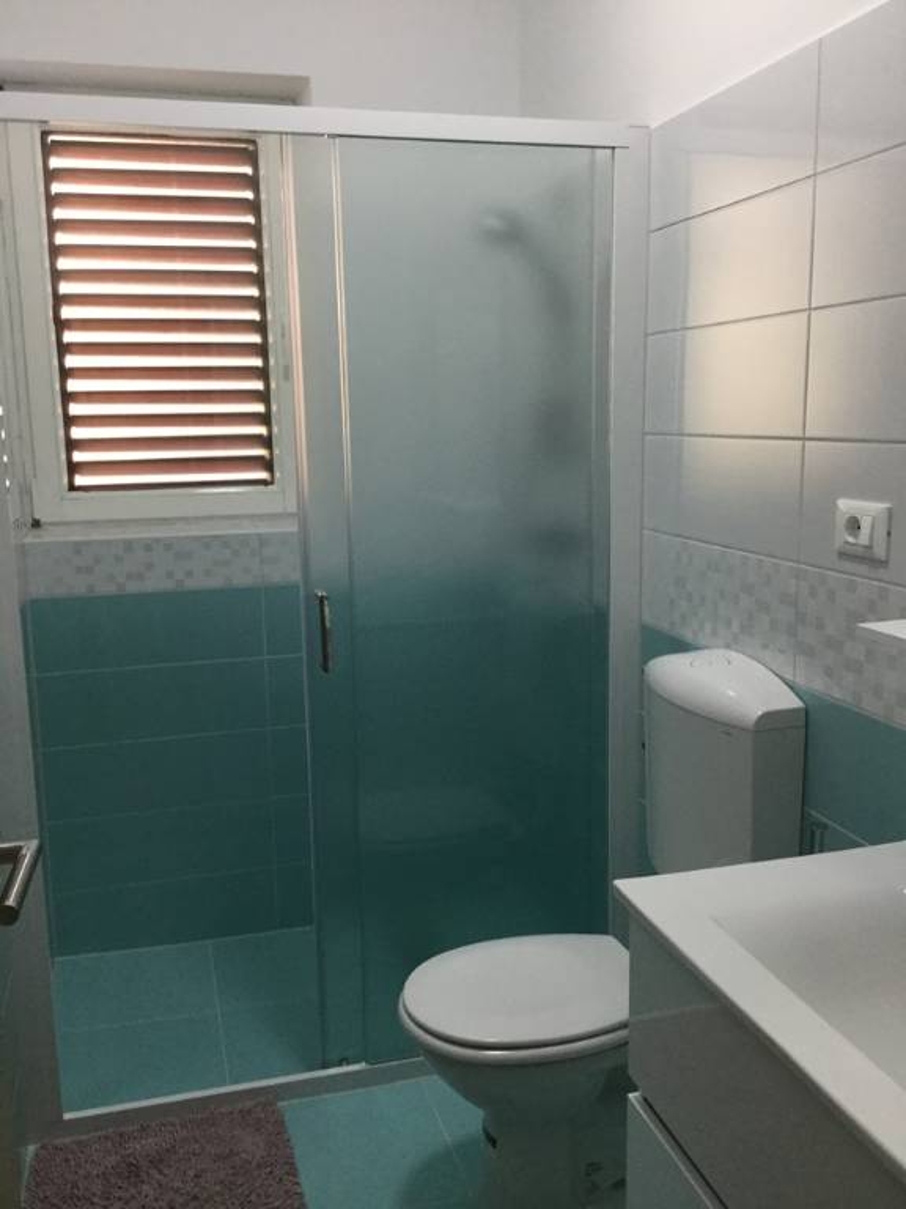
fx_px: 1082
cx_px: 453
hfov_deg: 45.4
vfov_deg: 58.4
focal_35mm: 31
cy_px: 604
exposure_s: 1/33
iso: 100
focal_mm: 3.3
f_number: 2.4
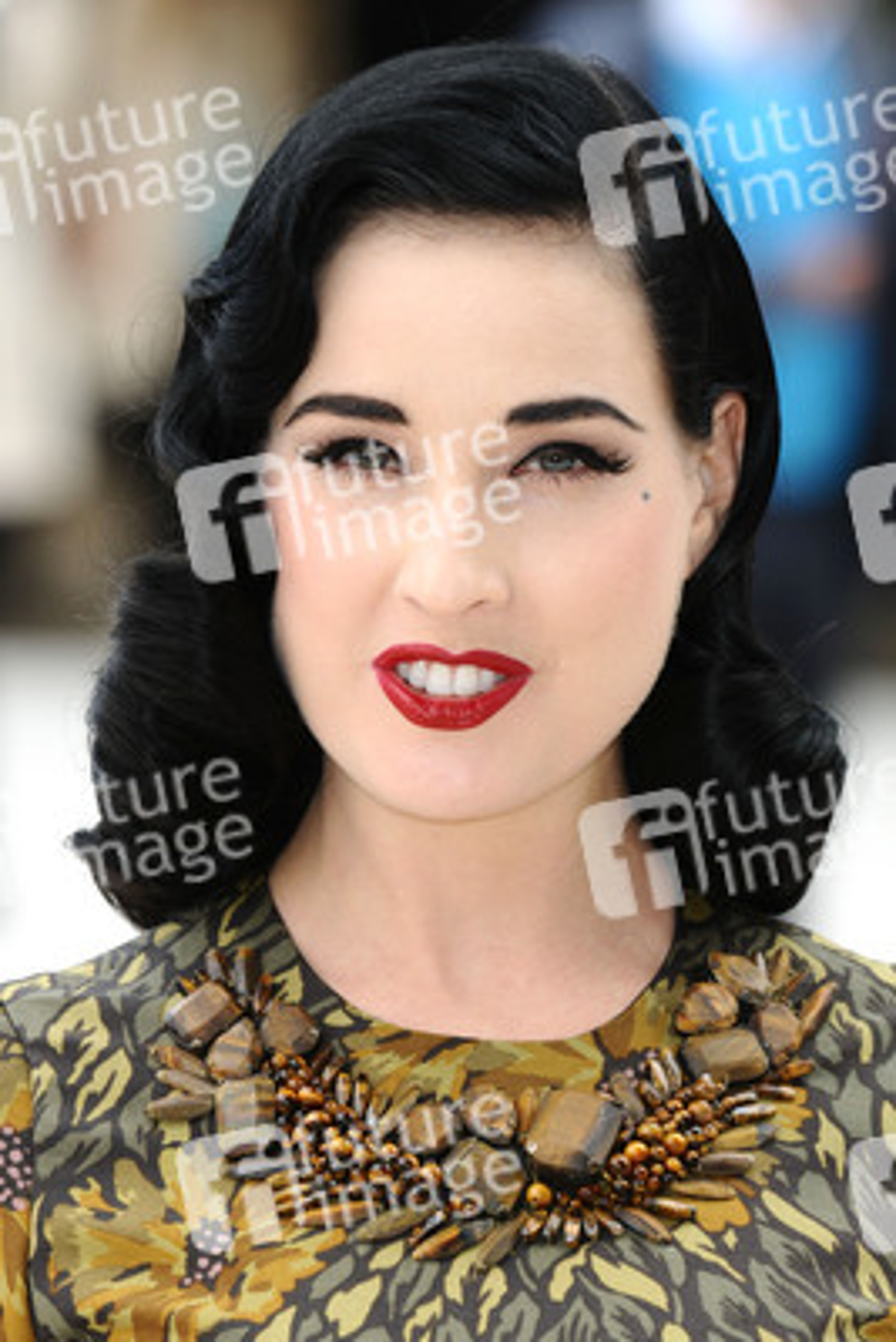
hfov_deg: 4.6
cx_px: 448
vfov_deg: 6.9
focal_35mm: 300
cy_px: 671
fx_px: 11189
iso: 320
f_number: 5.6
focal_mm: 200
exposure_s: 1/250
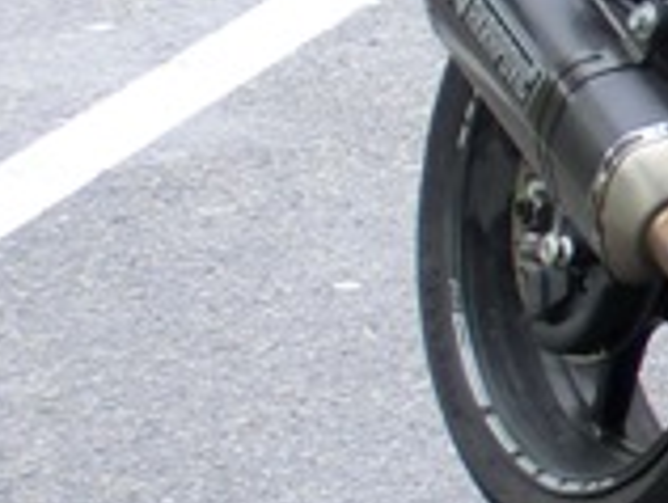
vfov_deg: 3.7
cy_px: -4
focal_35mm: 408
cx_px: 1649
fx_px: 7885
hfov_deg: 4.7
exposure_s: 1/60
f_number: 4.6
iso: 160
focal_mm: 11.1
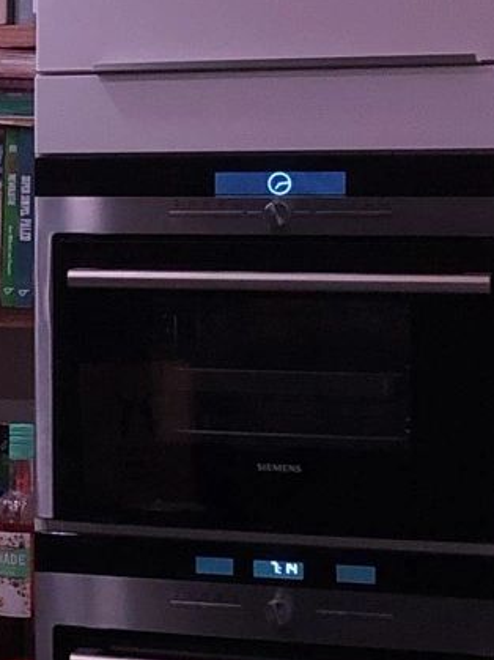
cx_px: -389
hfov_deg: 10.2
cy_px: 219
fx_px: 2608
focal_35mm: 137
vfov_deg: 14.4
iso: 100
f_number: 1.8
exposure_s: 1/5
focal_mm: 3.99
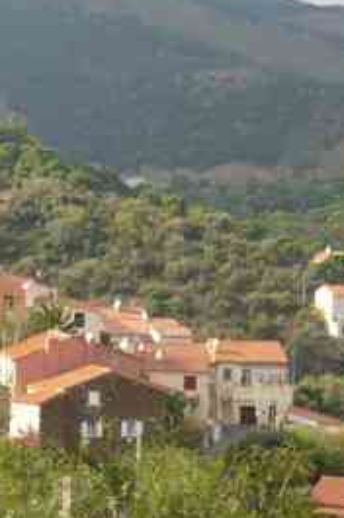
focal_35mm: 164
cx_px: -231
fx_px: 2357
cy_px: 160
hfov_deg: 8.1
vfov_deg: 12.5
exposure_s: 1/500
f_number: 2.8
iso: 100
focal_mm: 5.8
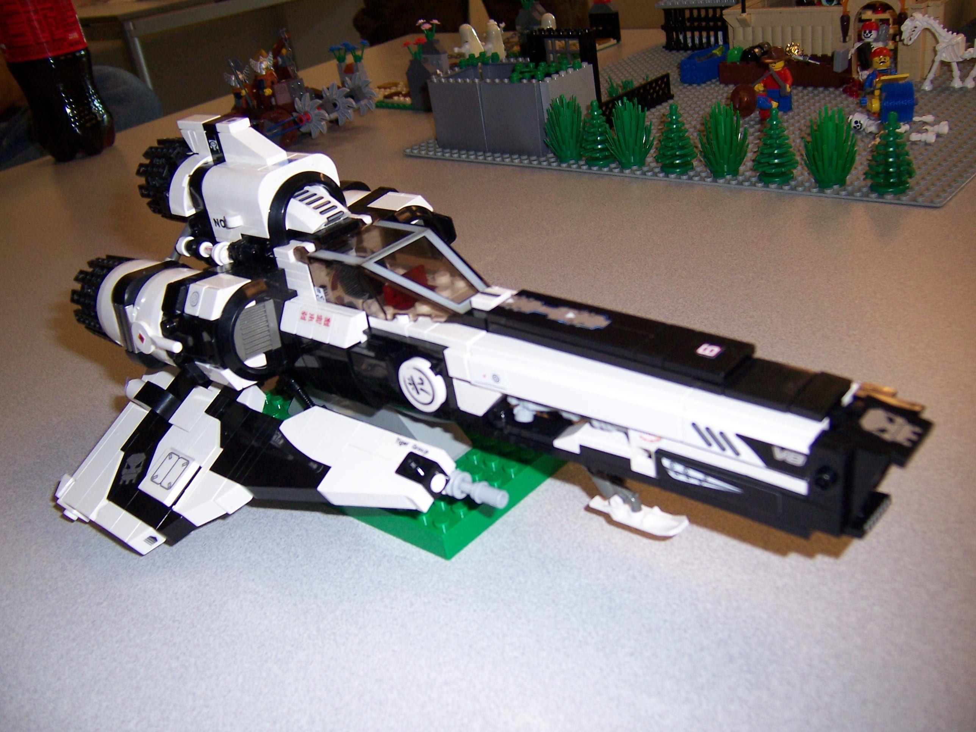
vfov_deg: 42.9
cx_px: 488
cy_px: 366
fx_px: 930
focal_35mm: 33
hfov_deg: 55.4
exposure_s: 1/60
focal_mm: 5.5
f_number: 2.8
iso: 140
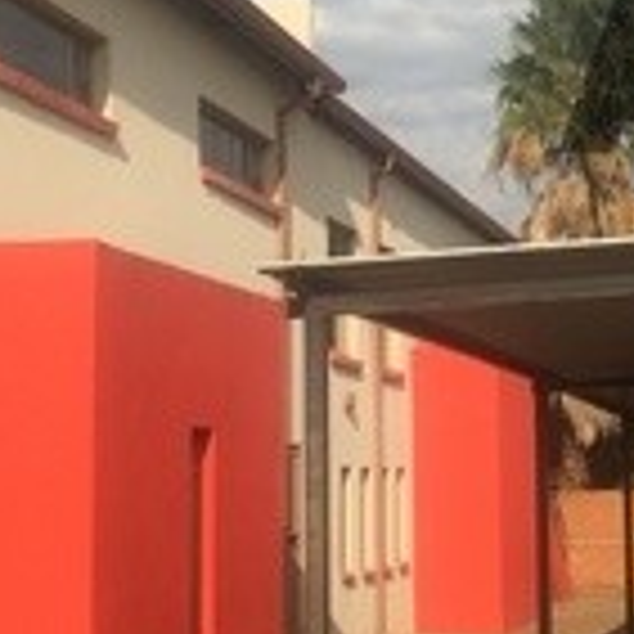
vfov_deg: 19.1
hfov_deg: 19.0
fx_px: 1886
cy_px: 308
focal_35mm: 91
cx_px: 459
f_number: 2.2
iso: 25
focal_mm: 4.15
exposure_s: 1/986
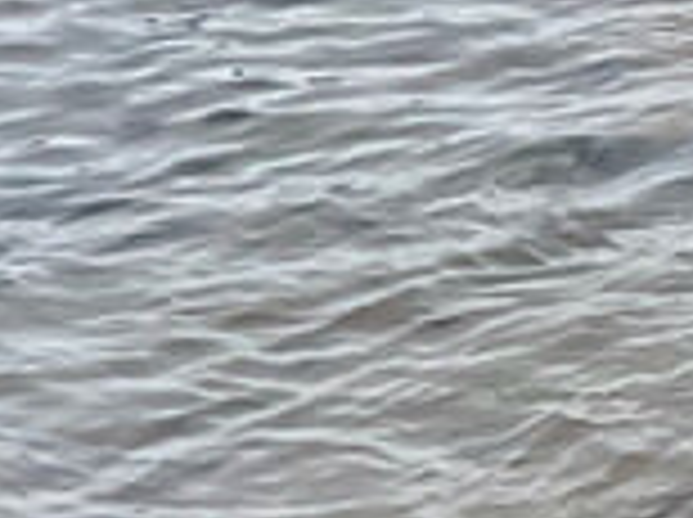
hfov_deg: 9.7
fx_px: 3378
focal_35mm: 169
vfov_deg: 8.5
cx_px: 1881
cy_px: -383
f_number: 1.6
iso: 64
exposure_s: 1/121
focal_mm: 4.2
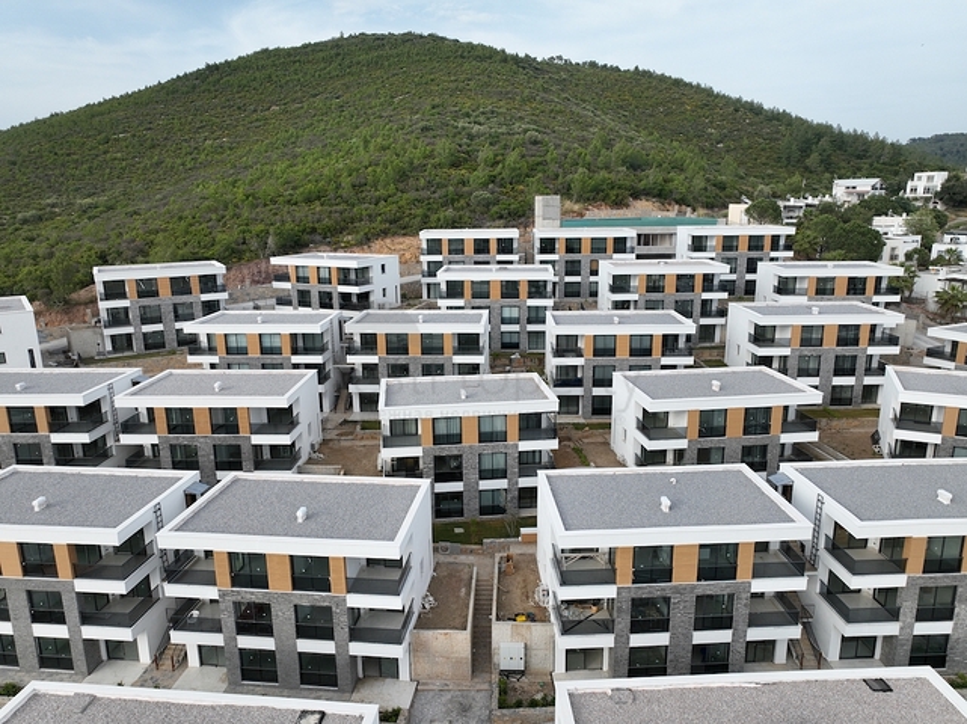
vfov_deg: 56.8
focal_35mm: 24
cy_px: 362
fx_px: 670
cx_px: 484
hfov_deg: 71.6
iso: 100
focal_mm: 12.29
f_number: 2.8
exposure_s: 1/1000
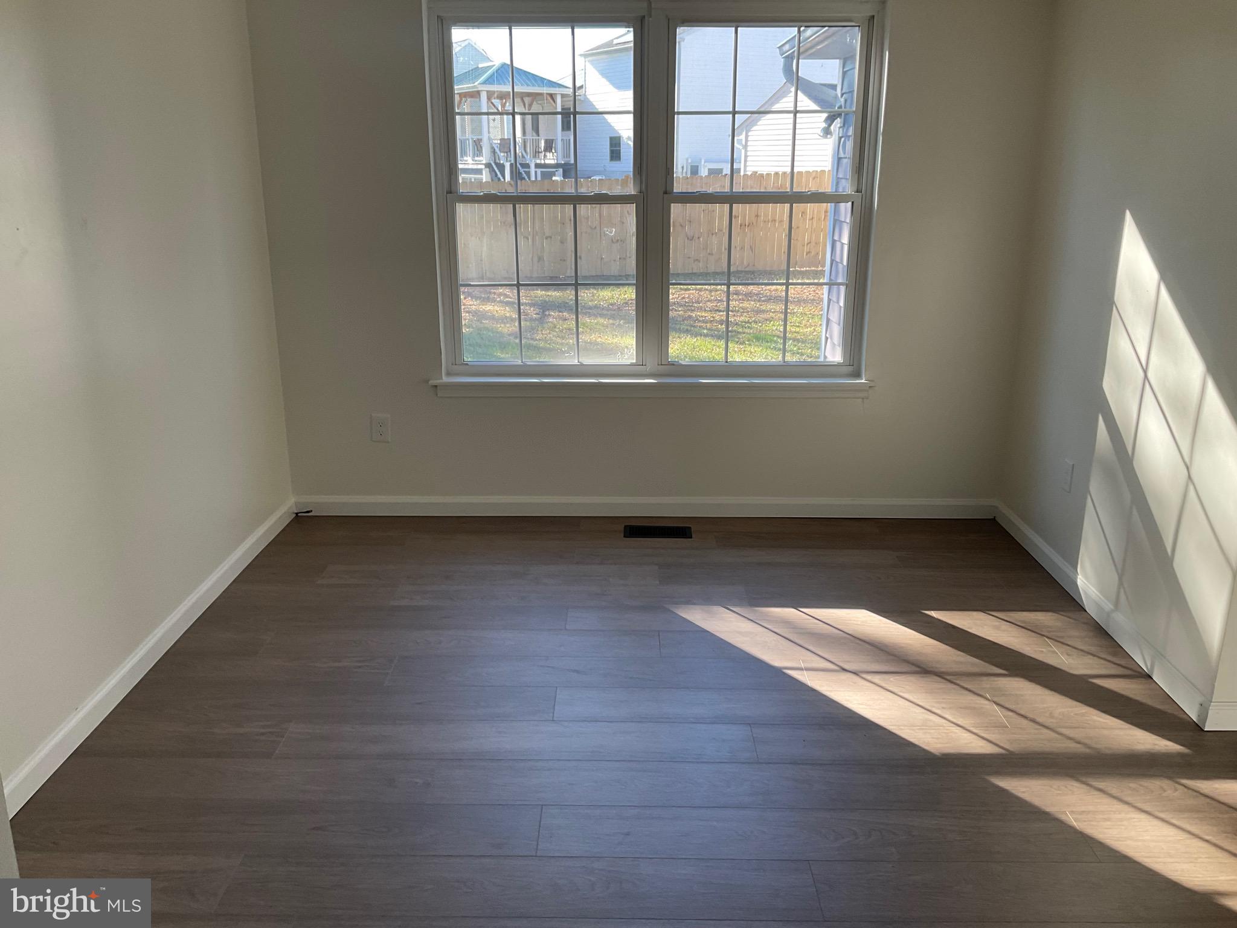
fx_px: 1036
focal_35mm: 29
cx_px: 618
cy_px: 464
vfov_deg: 48.2
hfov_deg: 61.7
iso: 40
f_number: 1.8
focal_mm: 3
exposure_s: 1/120
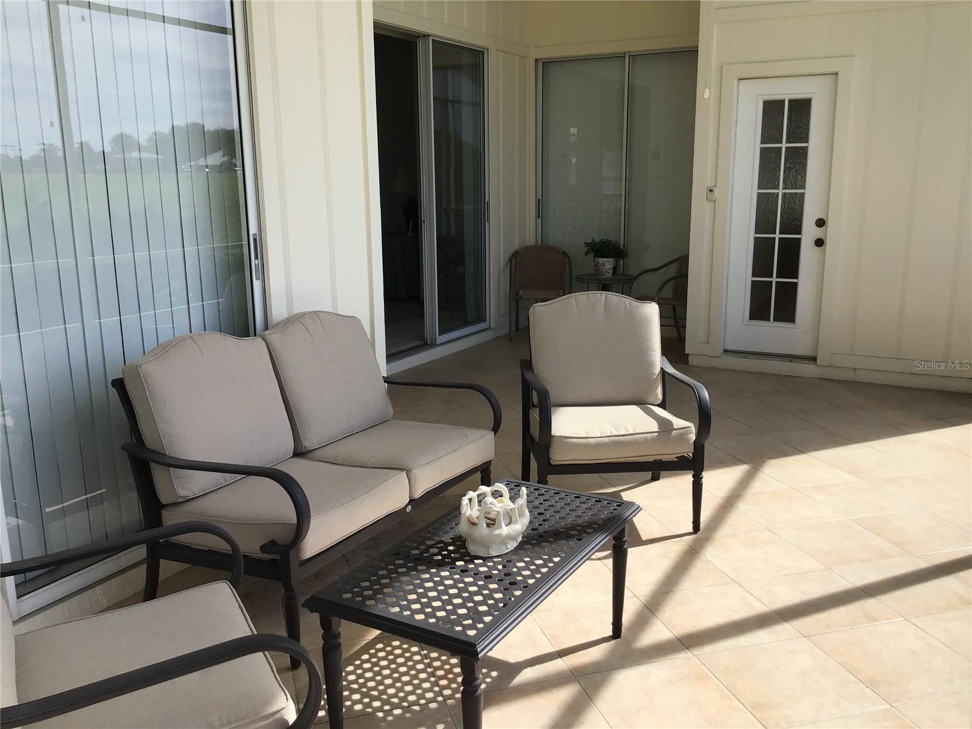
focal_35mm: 31
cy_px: 364
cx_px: 486
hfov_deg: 58.4
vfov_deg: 45.4
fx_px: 870
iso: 25
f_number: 2.4
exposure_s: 1/424
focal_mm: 3.3
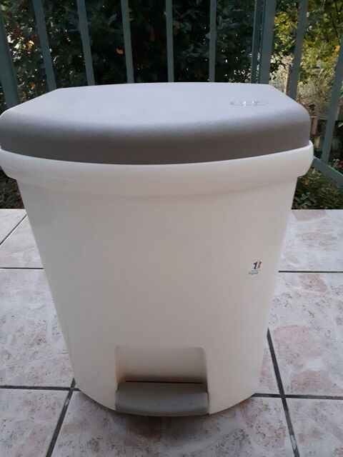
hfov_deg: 51.4
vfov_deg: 65.3
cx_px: 172
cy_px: 228
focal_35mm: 27
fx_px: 357
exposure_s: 1/17
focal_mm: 3.6
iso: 800
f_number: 1.9
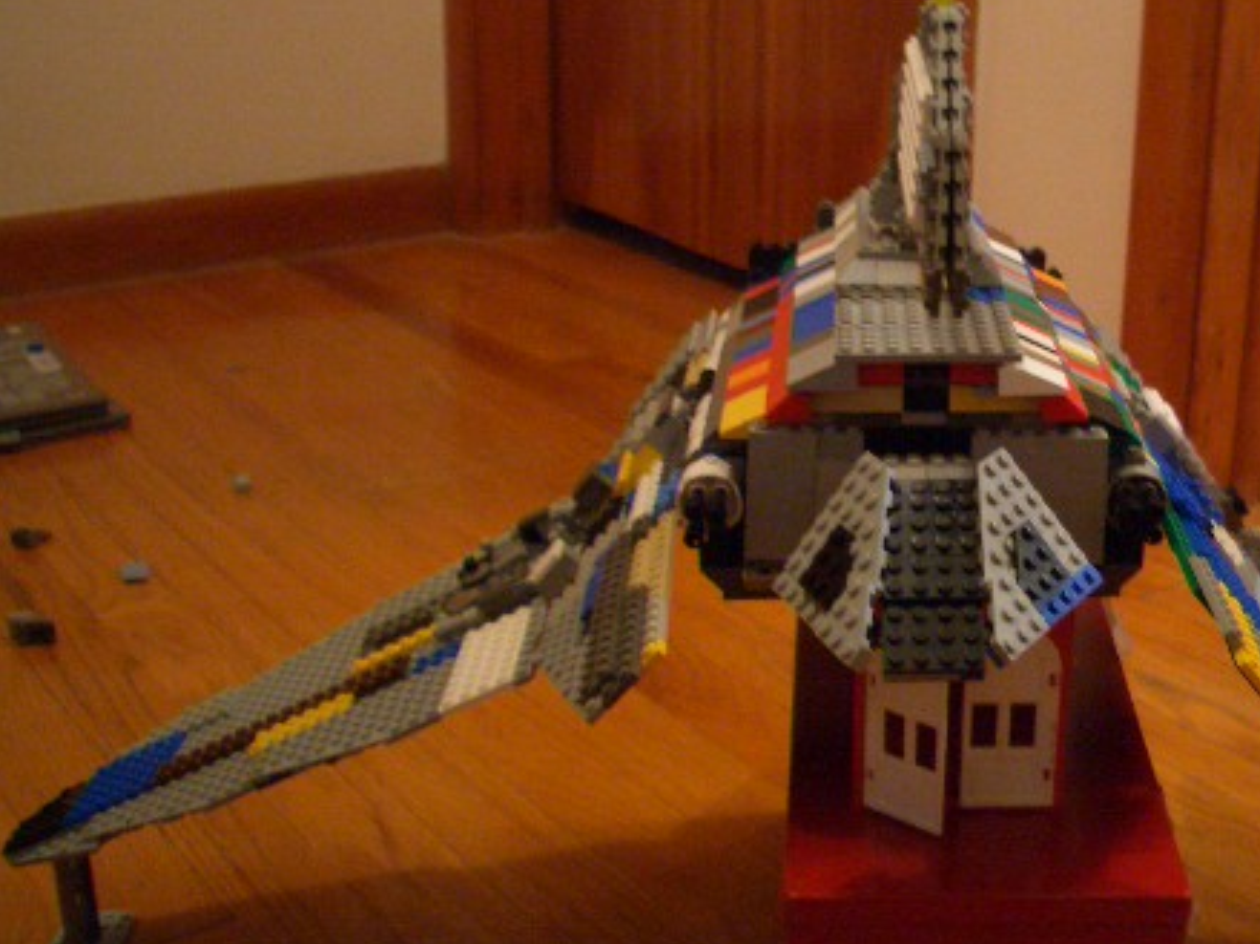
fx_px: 1856
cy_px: 407
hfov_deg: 36.8
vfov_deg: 28.5
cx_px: 916
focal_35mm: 51
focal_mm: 5.8
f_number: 2.6
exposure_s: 1/8
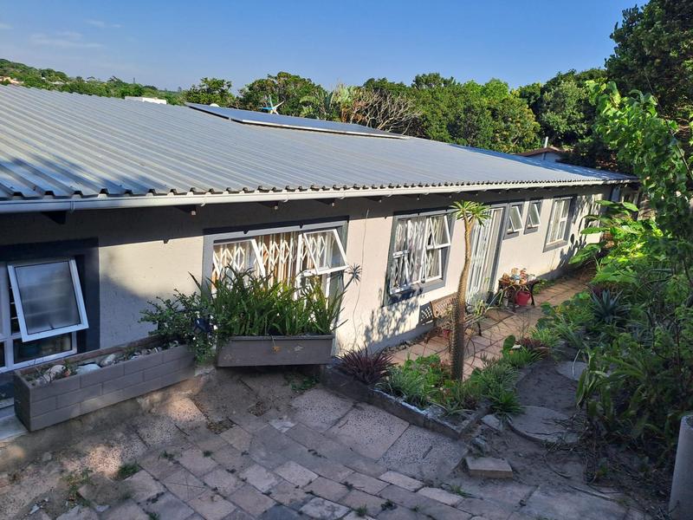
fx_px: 500
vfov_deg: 54.9
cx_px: 346
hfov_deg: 69.4
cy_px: 260
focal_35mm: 25
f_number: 1.8
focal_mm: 4.65
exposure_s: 1/1692
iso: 32
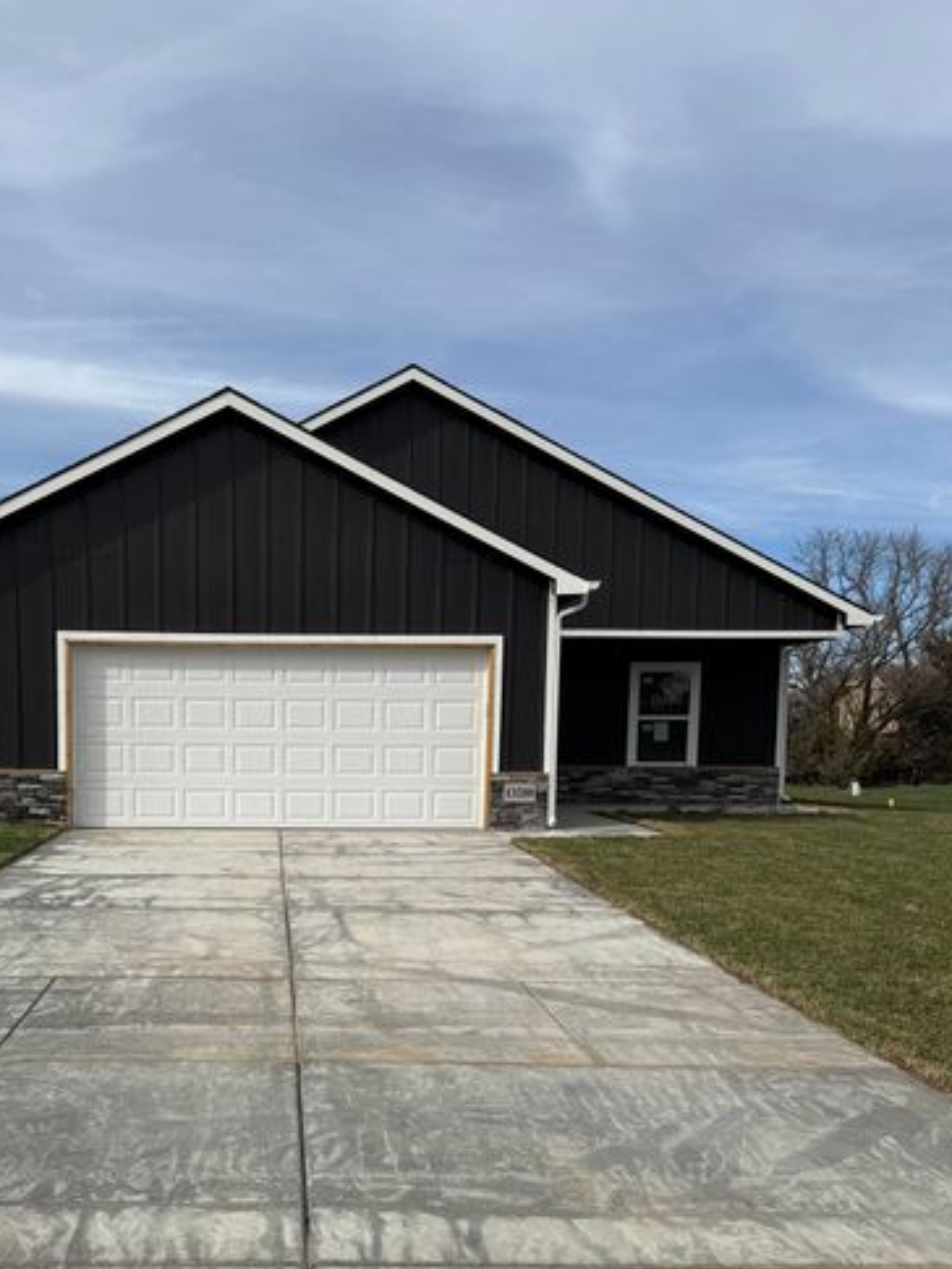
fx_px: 1210
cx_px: 324
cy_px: 852
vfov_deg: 54.2
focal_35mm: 33
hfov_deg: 42.4
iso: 80
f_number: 1.78
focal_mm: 6.76
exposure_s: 1/6173
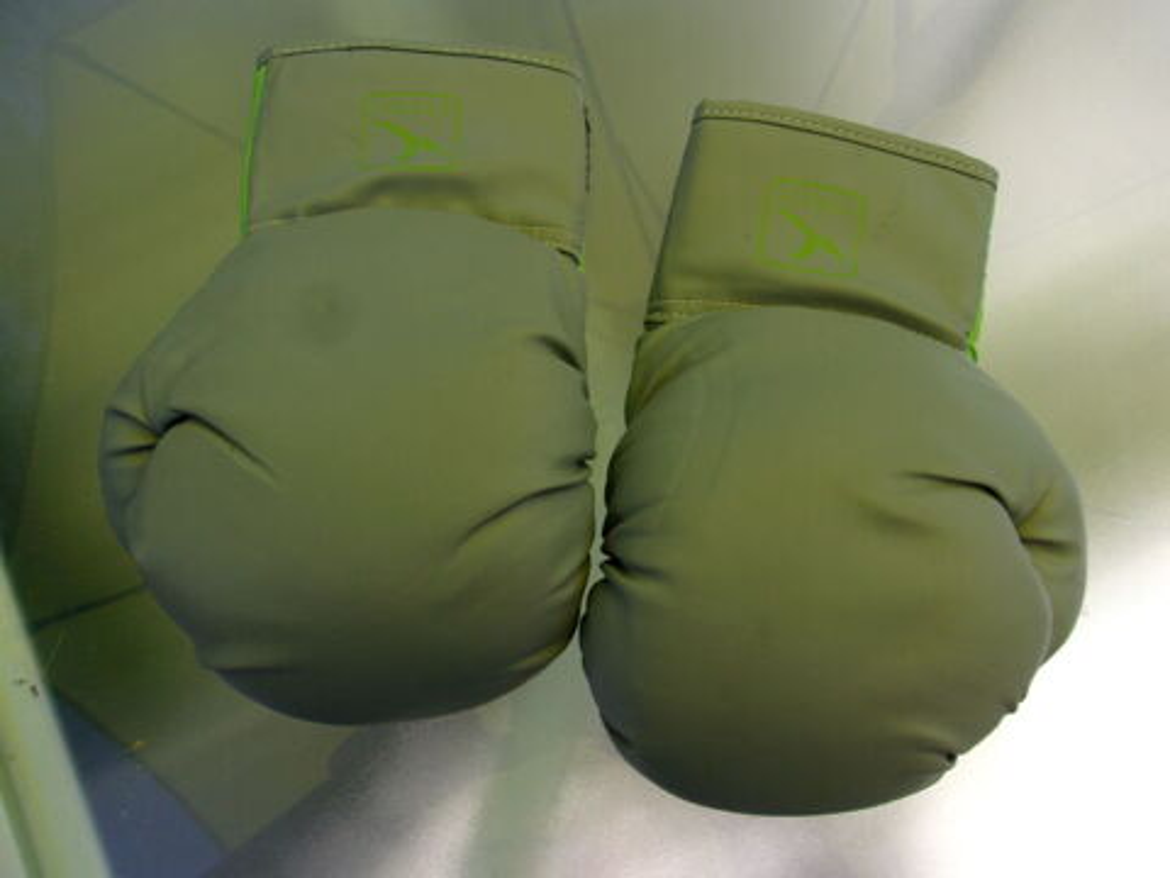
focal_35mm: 27
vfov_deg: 51.4
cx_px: 585
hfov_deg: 65.3
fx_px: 913
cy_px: 439
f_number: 10.4
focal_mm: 4.9
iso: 80
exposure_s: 1/45
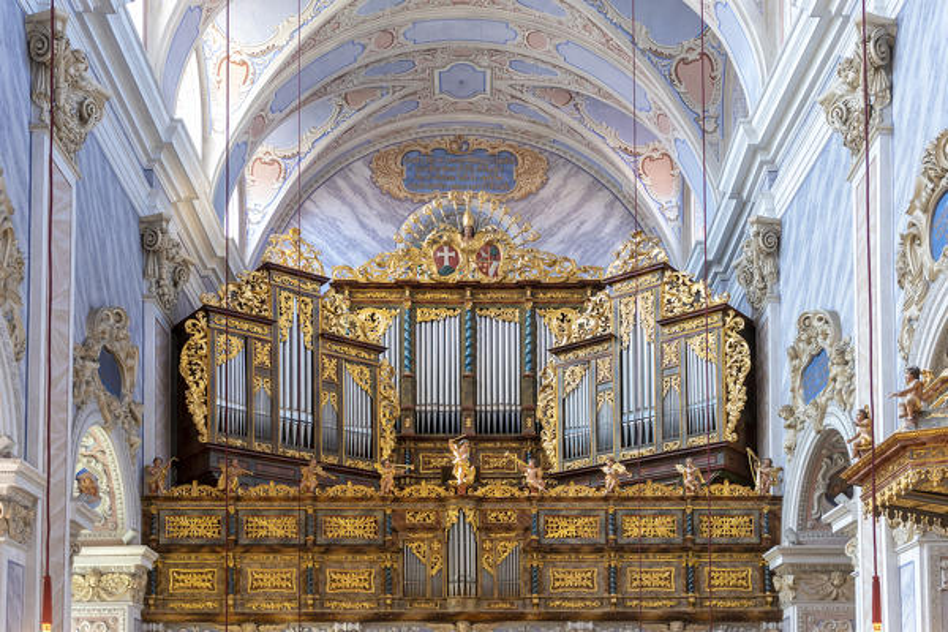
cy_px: 316
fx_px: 1185
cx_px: 474
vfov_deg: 29.9
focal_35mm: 45
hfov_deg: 43.6
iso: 800
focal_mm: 45
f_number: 4
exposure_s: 1/30
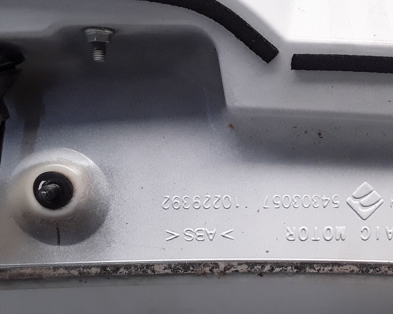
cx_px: 293
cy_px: 153
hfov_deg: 37.8
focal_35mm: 48
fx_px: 558
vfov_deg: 31.5
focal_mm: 2.91
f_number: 1.9
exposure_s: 1/136
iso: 100
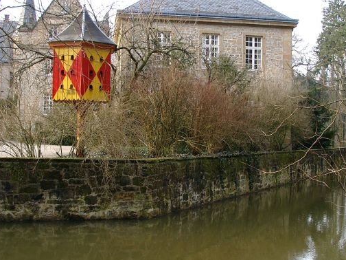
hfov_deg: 35.5
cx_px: 178
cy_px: 107
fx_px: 540
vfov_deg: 27.0
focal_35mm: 54
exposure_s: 1/90.7
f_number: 4
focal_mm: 7.13
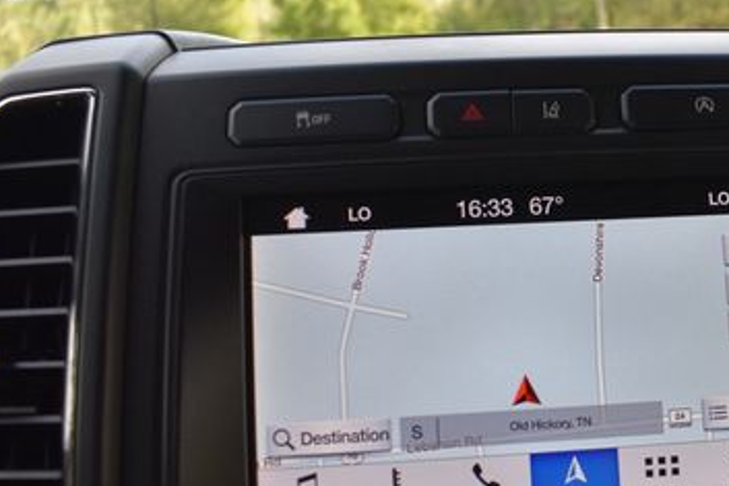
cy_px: 262
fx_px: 992
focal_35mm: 49
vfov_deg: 27.5
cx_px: 605
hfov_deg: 38.5
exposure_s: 1/250
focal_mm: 18
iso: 400
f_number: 5
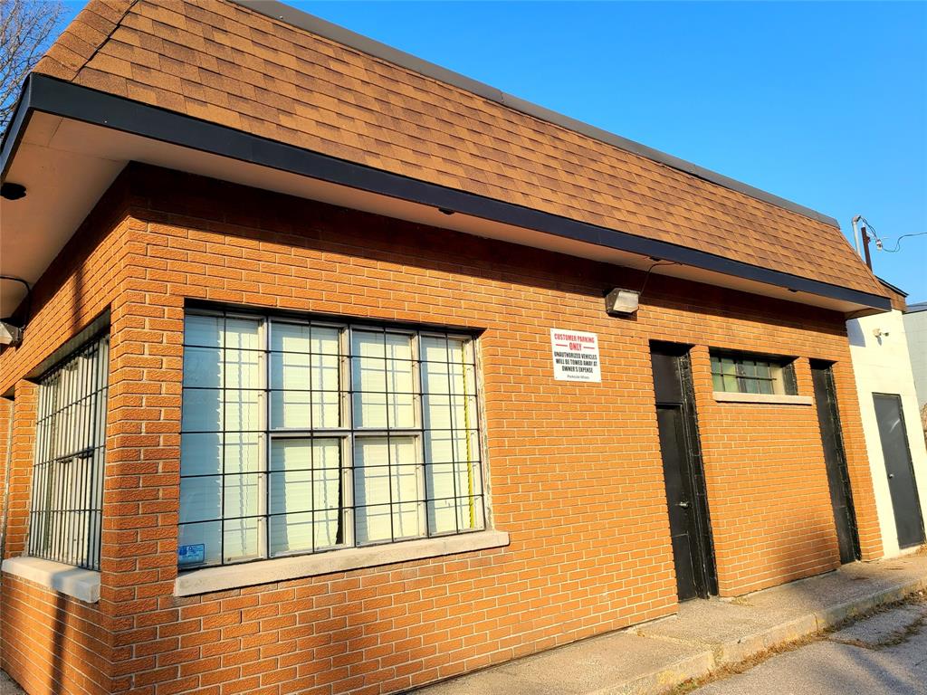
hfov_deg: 67.3
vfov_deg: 53.1
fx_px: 696
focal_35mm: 26
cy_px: 348
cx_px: 464
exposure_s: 1/1636
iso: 40
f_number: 1.8
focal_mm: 5.4
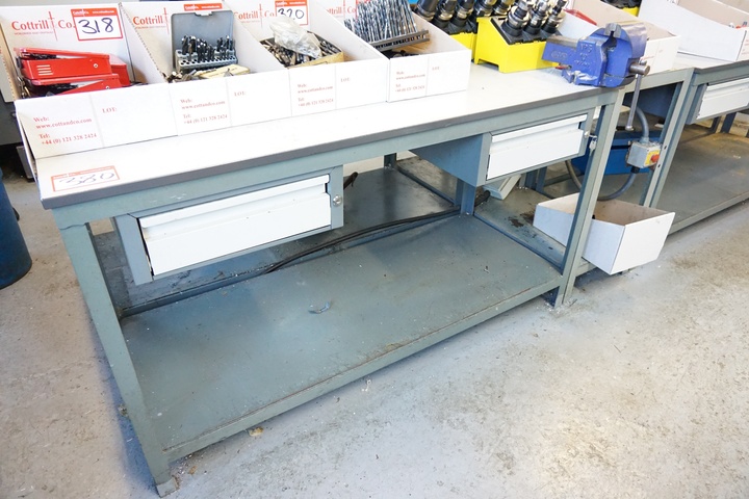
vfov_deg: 53.1
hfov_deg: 73.7
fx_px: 499
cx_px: 374
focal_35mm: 24
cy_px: 250
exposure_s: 1/125
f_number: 3.5
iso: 3200
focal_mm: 16
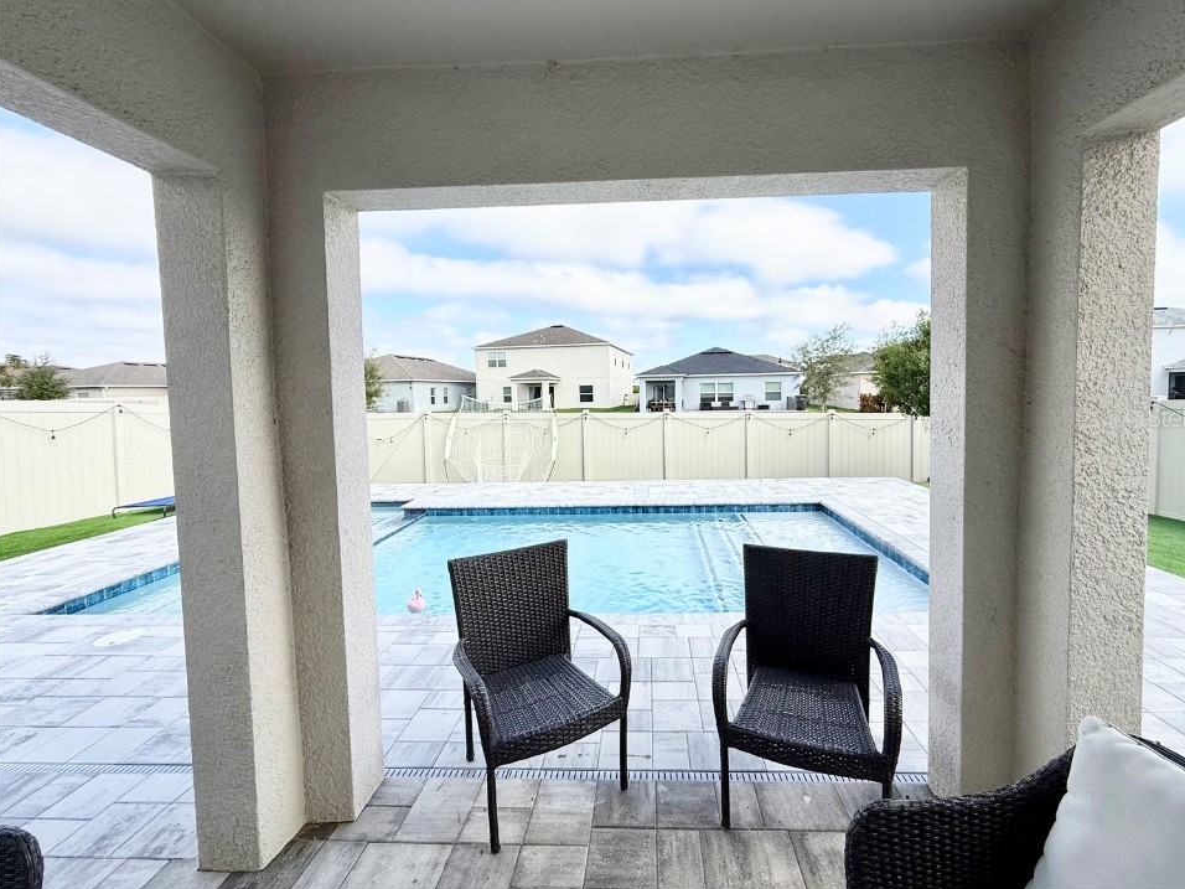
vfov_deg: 81.7
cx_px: 630
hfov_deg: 98.0
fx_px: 513
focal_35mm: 15
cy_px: 417
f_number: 2.2
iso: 50
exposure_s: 1/1068
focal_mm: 2.22
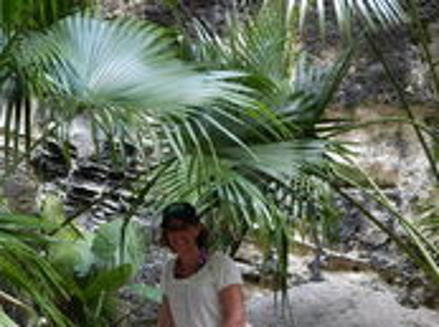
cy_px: 319
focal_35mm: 51
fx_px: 645
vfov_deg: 27.0
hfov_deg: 37.4
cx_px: 178
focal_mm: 4
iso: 125
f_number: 3
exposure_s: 1/30
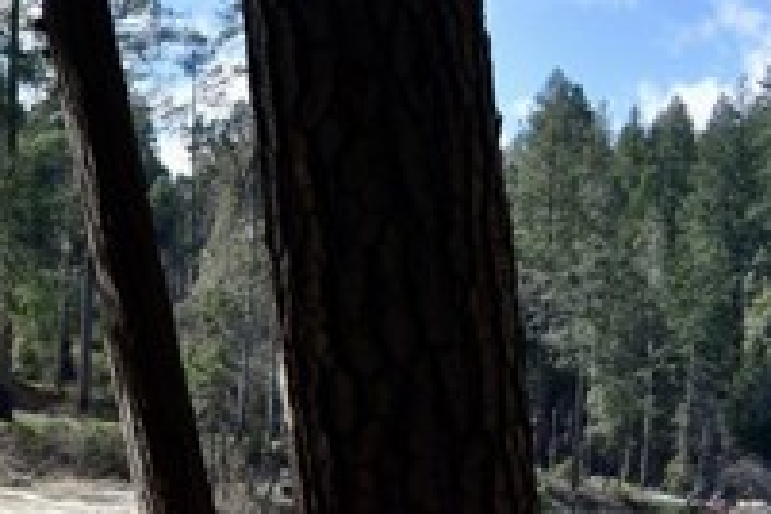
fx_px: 1842
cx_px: -307
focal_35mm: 86
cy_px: 573
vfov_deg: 15.4
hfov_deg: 20.9
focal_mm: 18
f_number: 8
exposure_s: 1/500
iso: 220
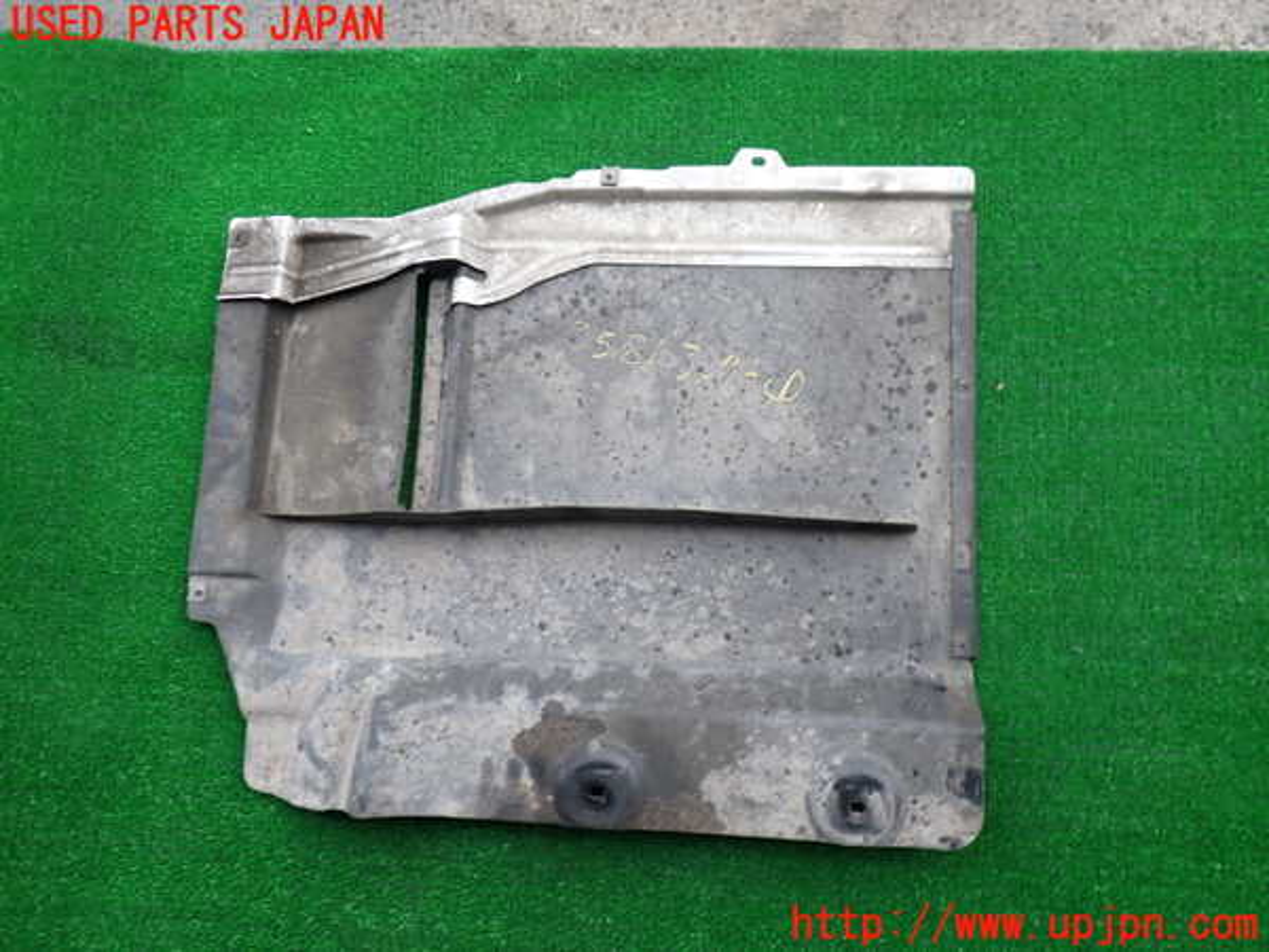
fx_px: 1100
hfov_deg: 60.0
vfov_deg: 46.8
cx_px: 634
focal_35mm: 30
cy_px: 476
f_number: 2.3
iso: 125
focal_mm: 5.4
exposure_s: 1/125
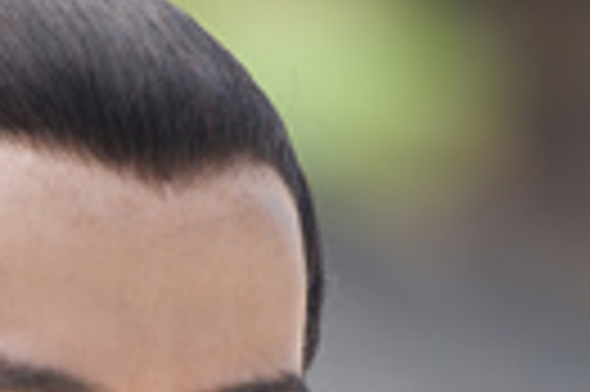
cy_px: 493
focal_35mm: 1226
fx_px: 20068
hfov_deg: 1.7
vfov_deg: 1.1
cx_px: 81
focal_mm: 200
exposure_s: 1/640
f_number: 3.5
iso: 100
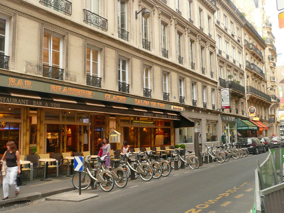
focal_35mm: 33
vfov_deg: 42.9
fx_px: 271
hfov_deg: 55.4
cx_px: 142
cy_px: 106
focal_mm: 4.6
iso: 200
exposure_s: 1/30
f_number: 3.3
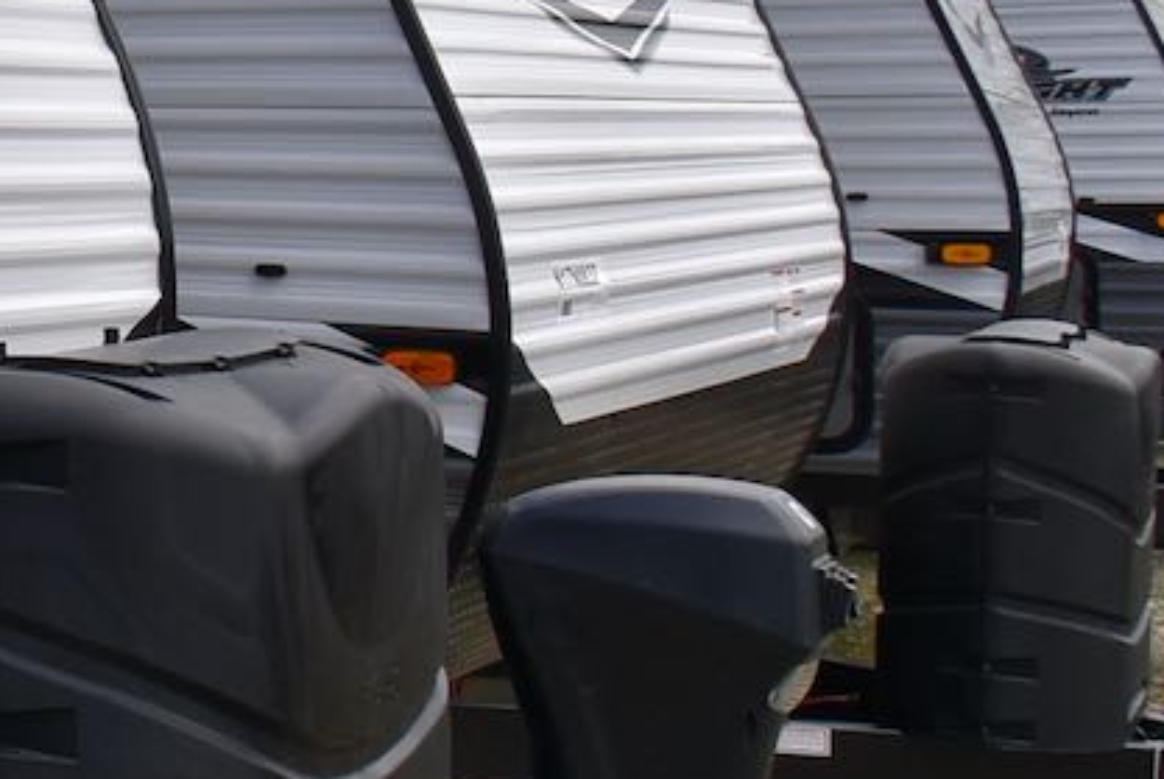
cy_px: 173
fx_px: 2724
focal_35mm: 84
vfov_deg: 16.2
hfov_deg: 17.7
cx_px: -1108
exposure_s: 1/400
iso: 200
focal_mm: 13
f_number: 10
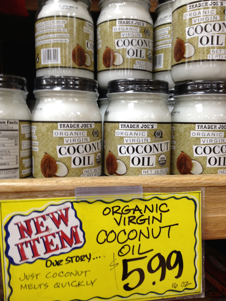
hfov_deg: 40.7
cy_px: 150
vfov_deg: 52.6
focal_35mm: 35
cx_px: 113
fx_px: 305
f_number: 2.4
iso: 64
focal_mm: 4.28
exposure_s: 1/20
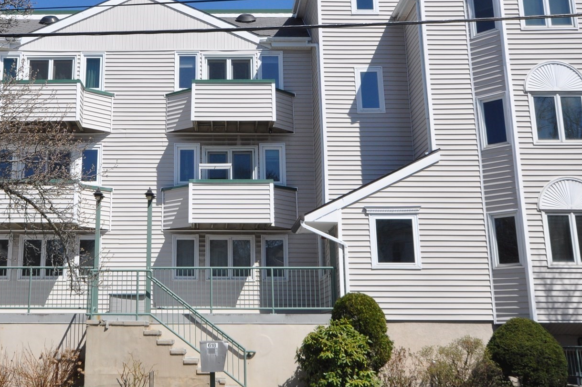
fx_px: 773
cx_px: 199
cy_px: 130
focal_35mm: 48
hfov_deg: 40.8
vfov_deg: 28.0
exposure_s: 1/500
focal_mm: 19
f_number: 11
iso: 400
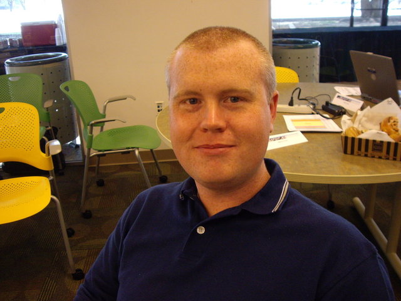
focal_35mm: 38
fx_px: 440
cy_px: 150
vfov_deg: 37.7
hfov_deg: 49.0
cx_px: 200
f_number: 2.7
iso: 200
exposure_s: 1/50
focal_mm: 6.2
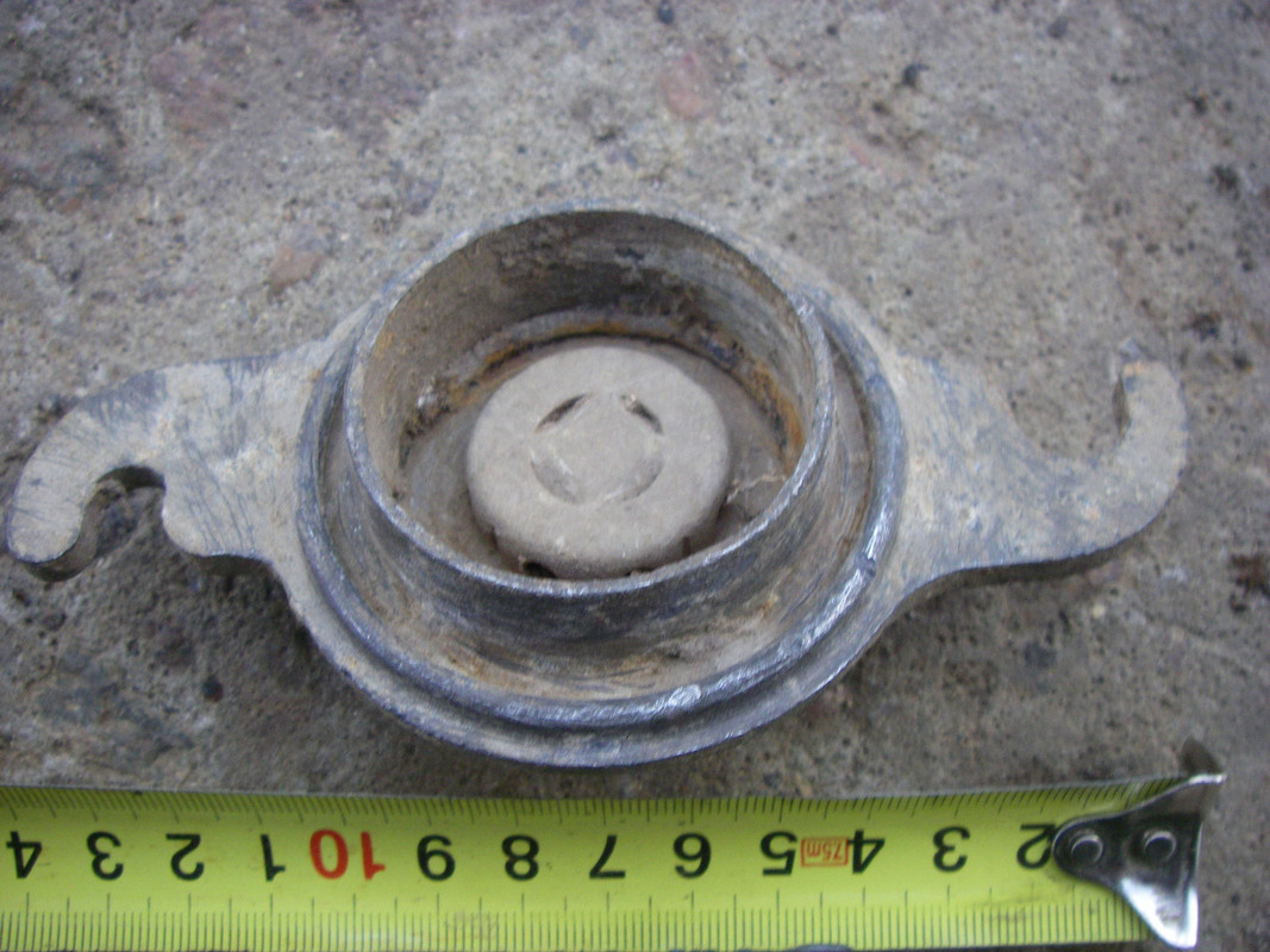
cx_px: 635
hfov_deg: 49.0
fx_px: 1394
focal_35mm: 38
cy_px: 476
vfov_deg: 37.7
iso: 250
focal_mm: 6.3
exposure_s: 1/50
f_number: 3.3
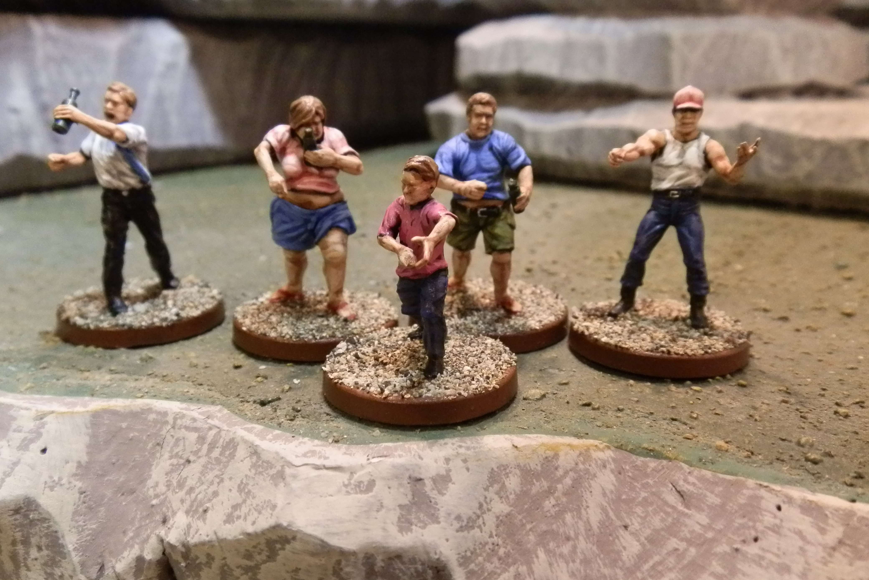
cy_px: 329
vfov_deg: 43.5
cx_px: 431
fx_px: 724
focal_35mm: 30
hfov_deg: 61.9
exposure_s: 1/40
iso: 400
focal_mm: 5
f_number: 3.1
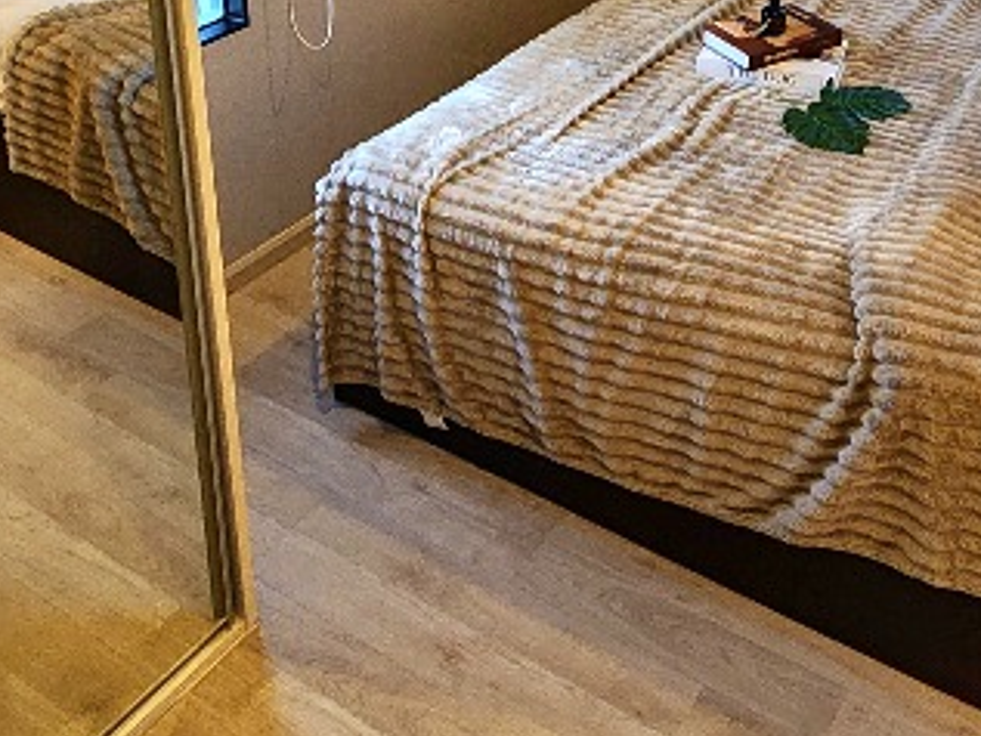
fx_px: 1162
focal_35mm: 41
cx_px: 668
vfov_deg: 30.6
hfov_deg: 45.0
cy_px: -114
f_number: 2.2
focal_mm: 2.2
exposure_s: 1/33
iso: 320
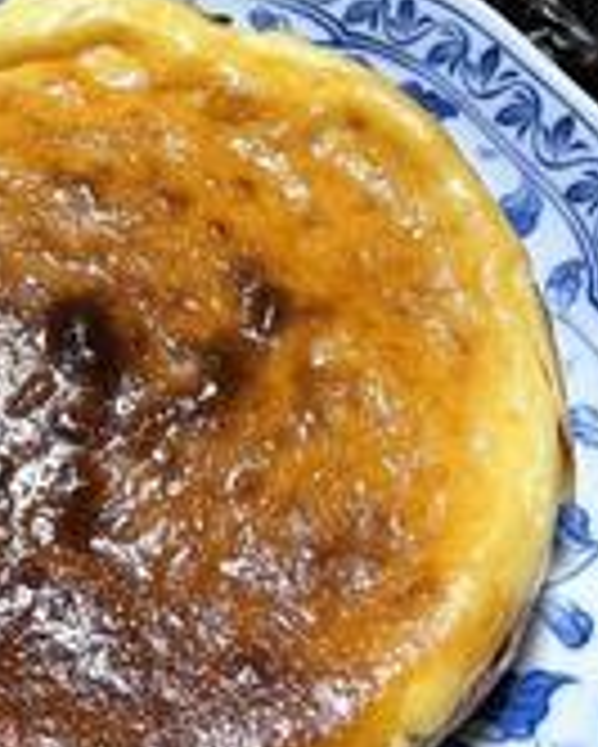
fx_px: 1348
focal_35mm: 61
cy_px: 72
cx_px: 121
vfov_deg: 29.6
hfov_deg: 24.6
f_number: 1.6
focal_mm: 4.2
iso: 125
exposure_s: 1/75
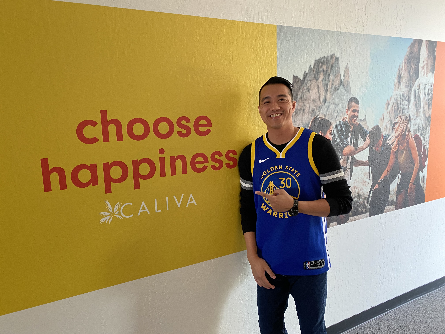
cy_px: 167
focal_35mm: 26
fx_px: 334
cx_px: 222
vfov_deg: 53.1
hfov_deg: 67.3
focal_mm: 4.25
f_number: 1.8
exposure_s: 1/60
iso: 160
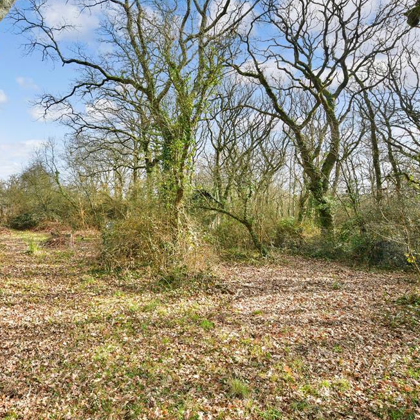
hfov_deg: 74.4
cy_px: 217
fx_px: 275
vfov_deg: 74.8
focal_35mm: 20
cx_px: 180
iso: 250
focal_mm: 10
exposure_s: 1/125
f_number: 8
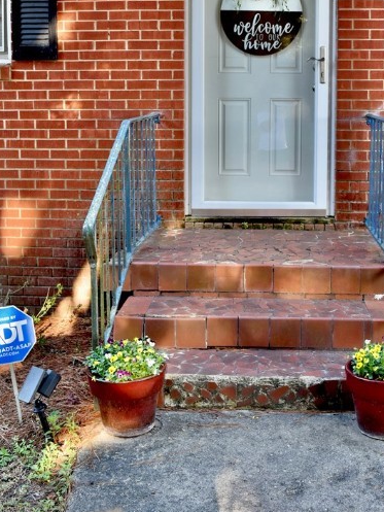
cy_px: 156
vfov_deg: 38.3
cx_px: 234
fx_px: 724
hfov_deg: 29.6
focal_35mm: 49
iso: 400
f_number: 5.6
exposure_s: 1/125
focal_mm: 22
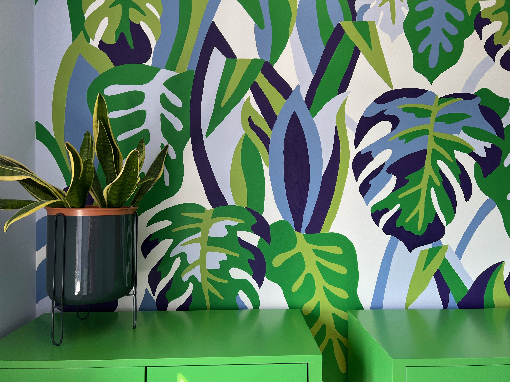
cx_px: 255
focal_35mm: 26
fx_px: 383
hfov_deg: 67.3
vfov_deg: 53.1
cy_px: 191
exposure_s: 1/121
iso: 40
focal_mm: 5.7
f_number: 1.5
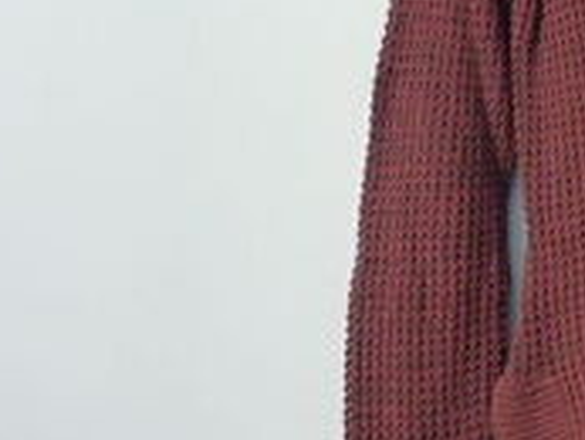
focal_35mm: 75
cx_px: 727
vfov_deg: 19.7
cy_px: 247
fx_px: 1268
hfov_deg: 23.4
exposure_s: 1/20
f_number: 2.8
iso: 400
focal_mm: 4.8
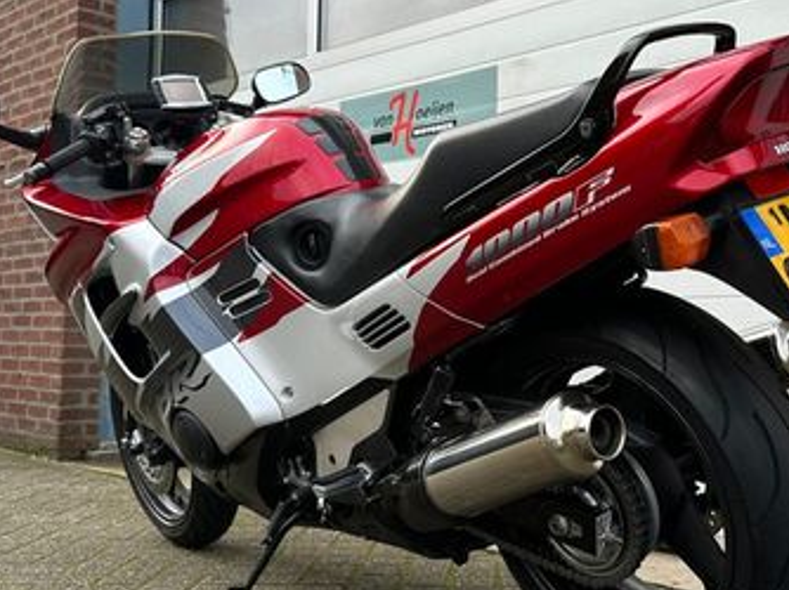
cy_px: 297
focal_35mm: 46
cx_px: 503
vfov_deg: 31.5
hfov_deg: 40.9
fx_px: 1048
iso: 80
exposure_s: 1/650
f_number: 1.78
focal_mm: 6.86
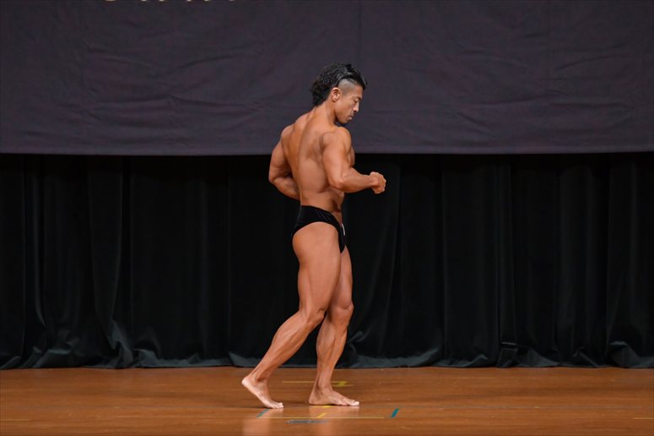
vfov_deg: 4.8
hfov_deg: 7.2
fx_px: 5175
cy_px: 218
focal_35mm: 285
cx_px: 327
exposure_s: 1/400
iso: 4000
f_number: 5.6
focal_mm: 190
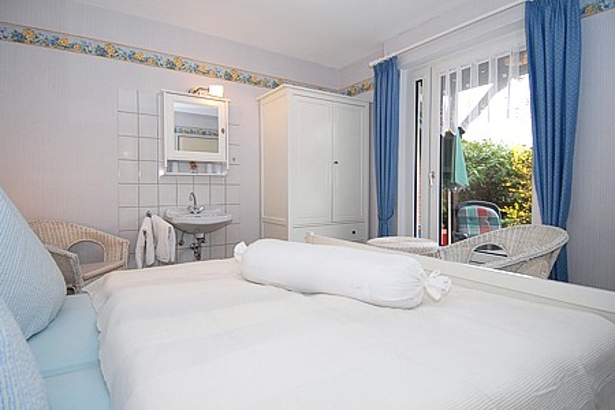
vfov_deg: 67.4
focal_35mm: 18
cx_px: 308
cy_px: 205
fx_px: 307
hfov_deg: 90.0
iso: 400
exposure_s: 1/80
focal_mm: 12
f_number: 4.5
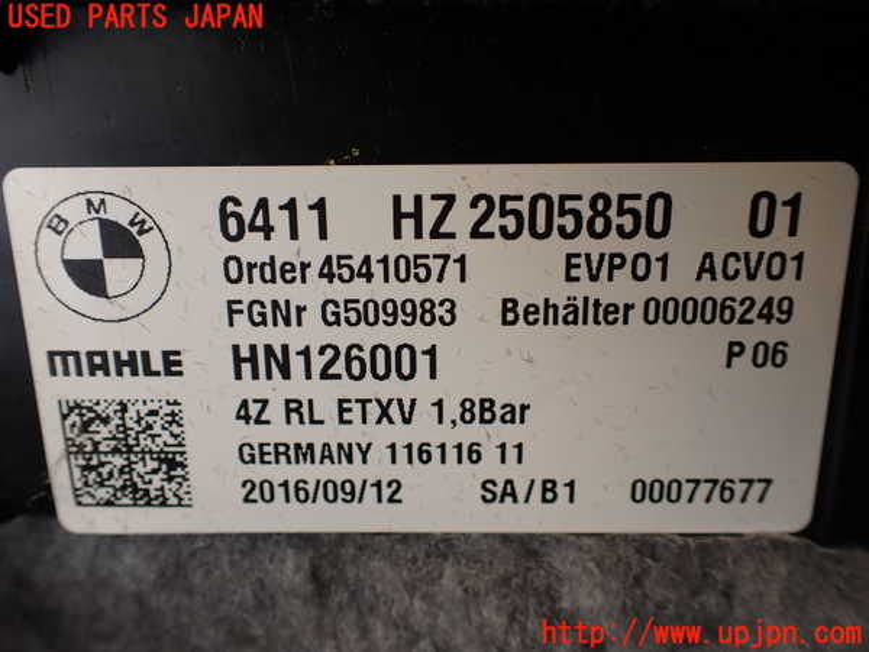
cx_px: 434
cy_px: 326
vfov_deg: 46.8
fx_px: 753
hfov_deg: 60.0
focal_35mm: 30
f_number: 2.3
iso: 100
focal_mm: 5.4
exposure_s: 1/125
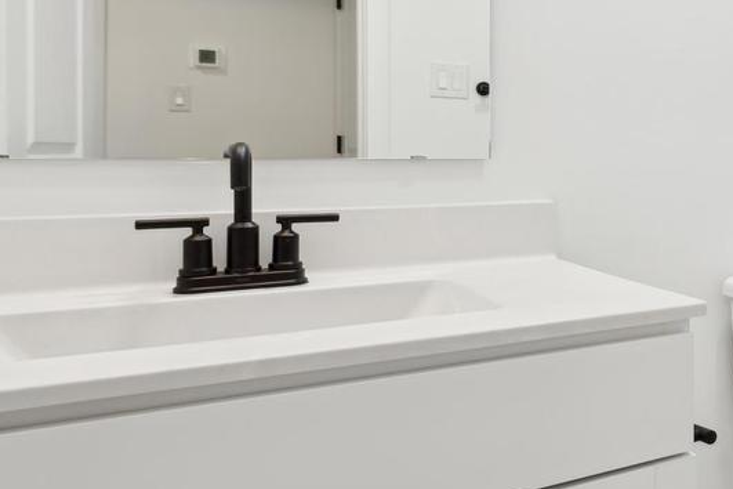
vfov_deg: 34.9
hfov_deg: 41.2
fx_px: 774
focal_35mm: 38
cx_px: 795
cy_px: 186
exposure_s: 1/8
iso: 64
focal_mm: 14
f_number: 8
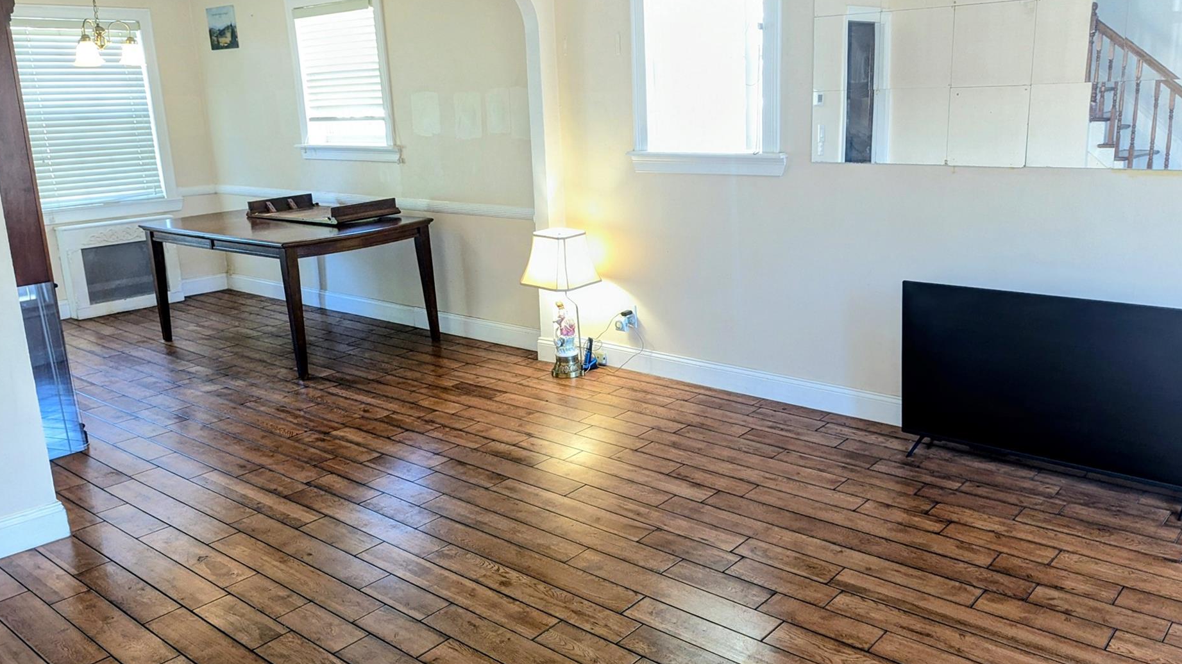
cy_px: 320
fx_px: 909
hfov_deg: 66.0
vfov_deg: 40.2
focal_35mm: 29
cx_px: 627
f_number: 1.85
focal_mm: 6.81
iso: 679
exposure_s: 1/116
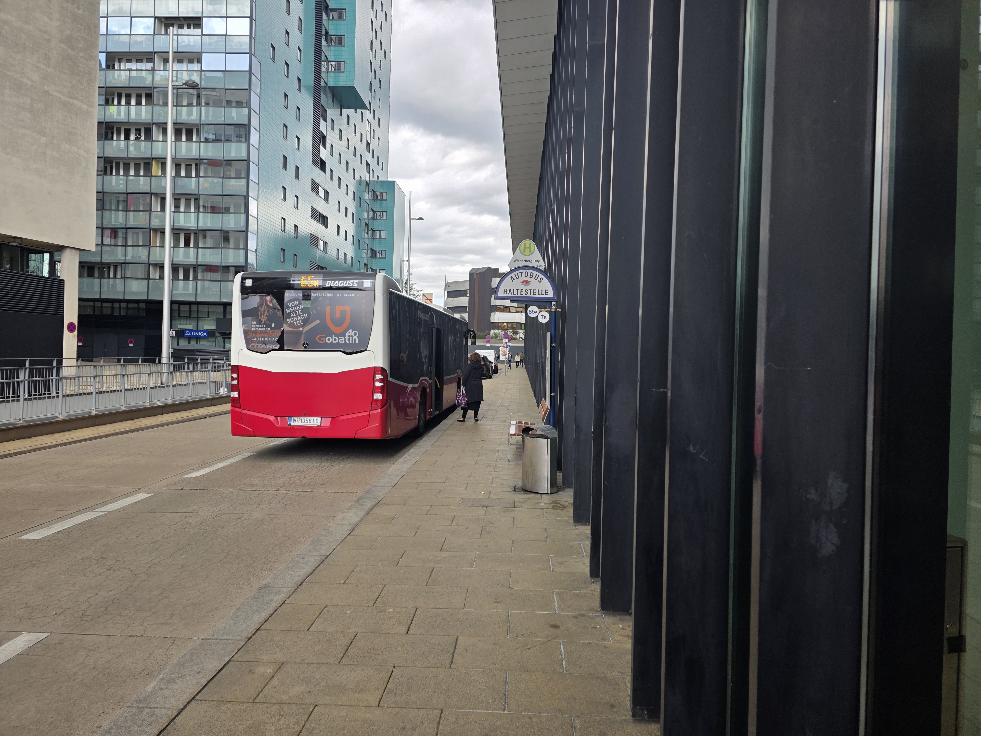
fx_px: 652
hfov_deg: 73.9
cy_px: 368
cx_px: 490
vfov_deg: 58.9
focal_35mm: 23
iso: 80
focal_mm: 6.3
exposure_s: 1/1869
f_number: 1.7
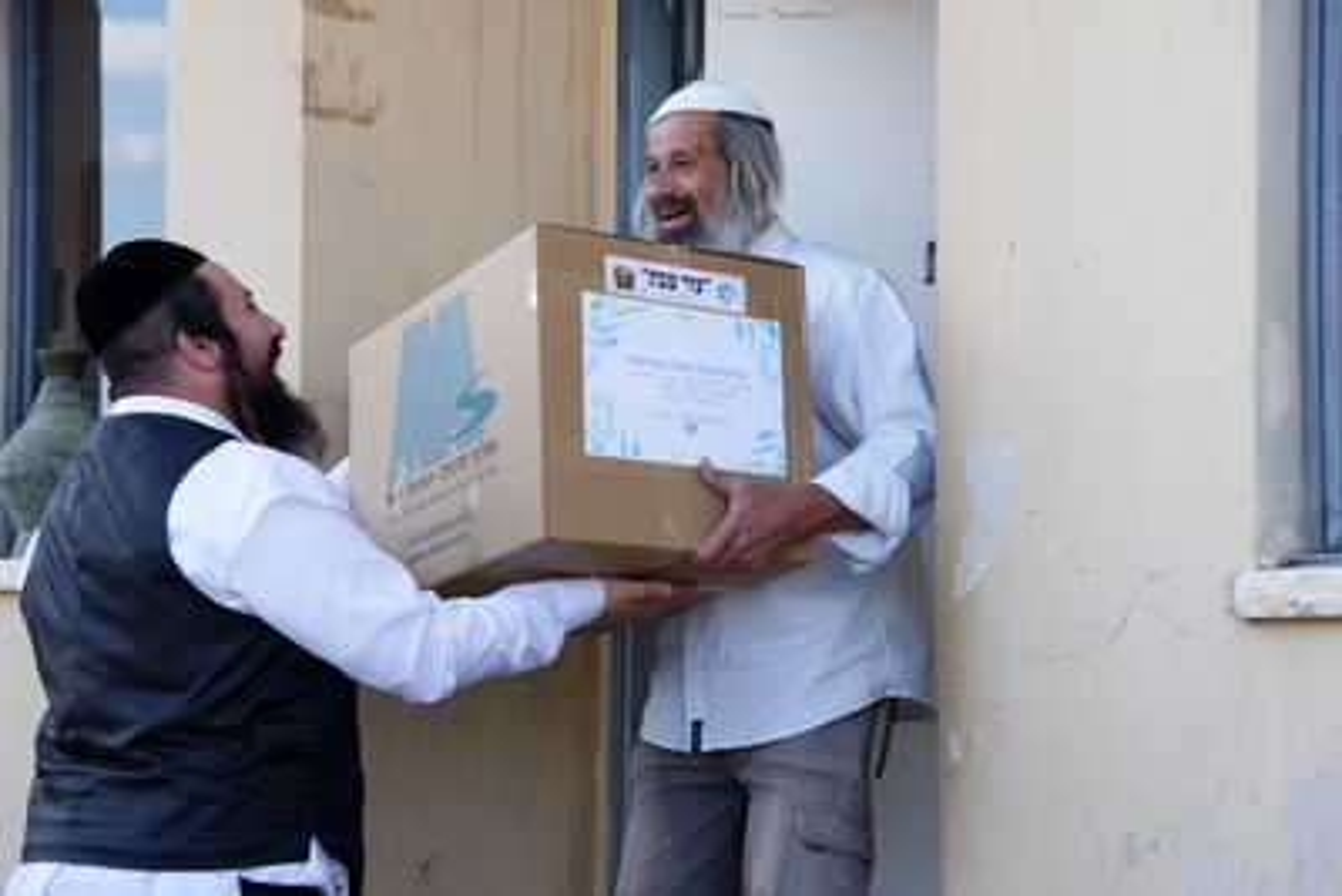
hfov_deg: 30.9
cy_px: 448
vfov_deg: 20.9
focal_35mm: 65
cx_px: 671
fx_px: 2424
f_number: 5
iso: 250
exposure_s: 1/200
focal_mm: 65
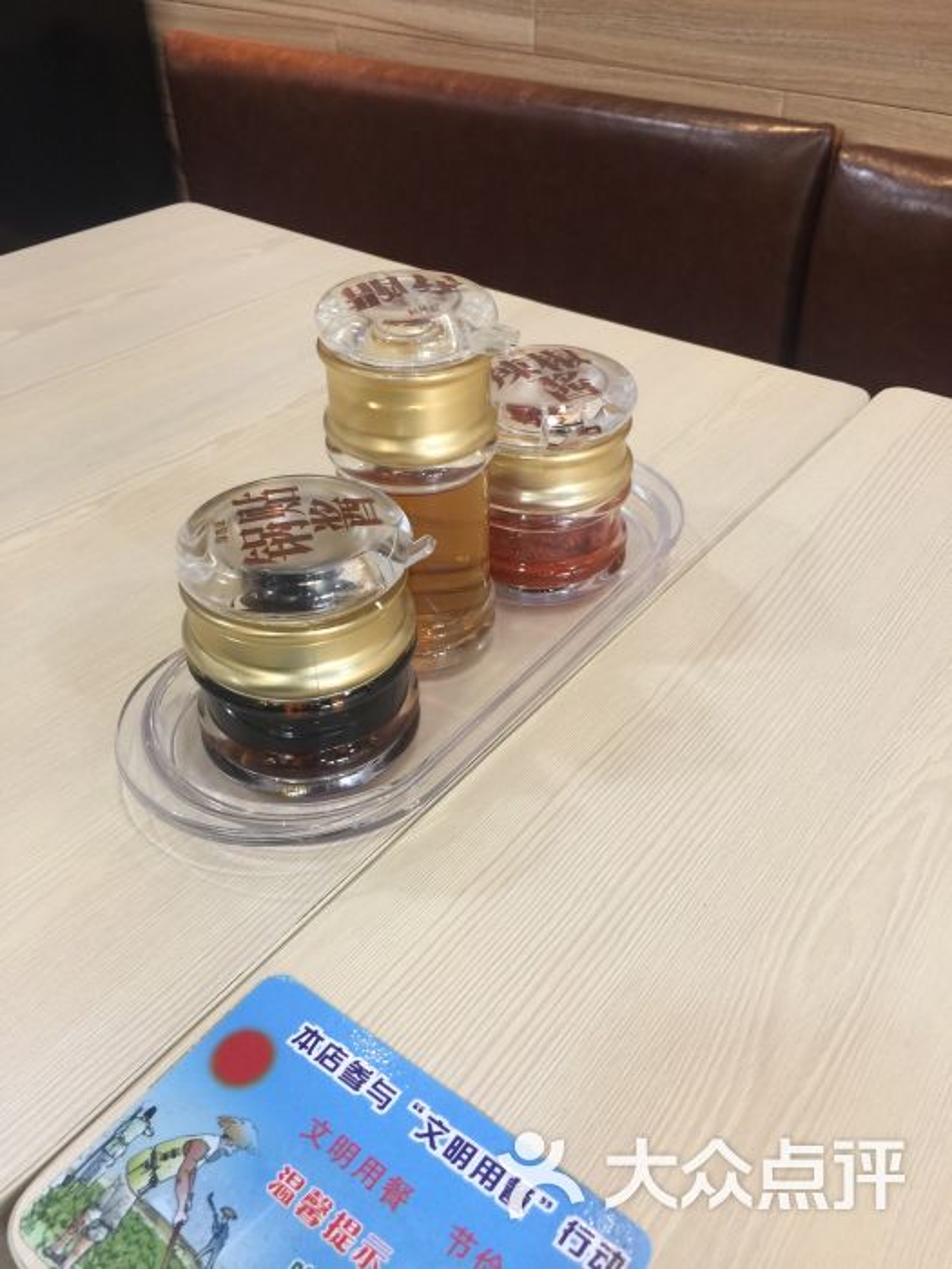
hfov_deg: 48.2
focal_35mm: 29
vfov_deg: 61.7
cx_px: 476
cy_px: 634
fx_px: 1063
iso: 50
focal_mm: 4.15
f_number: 2.2
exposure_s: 1/33
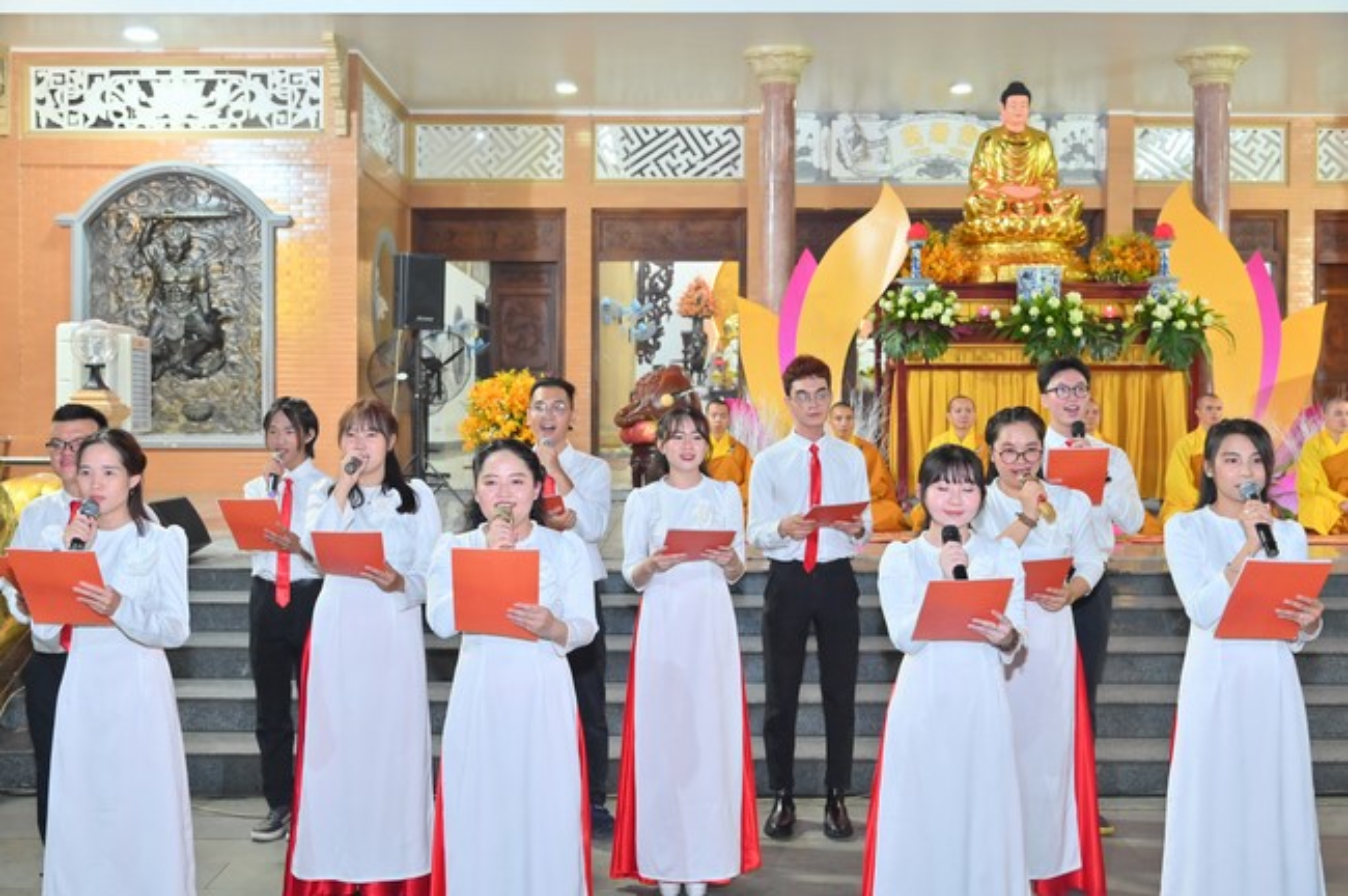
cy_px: 448
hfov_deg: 50.7
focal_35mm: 38
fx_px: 1421
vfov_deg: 35.0
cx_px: 674
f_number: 5
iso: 2000
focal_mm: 38
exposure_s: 1/60
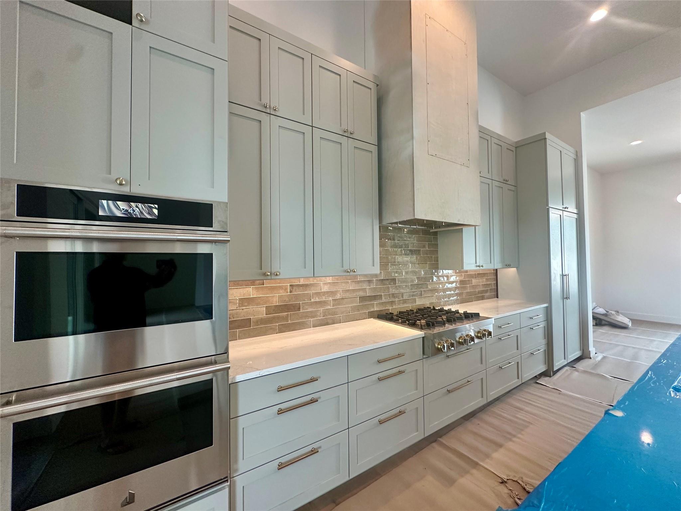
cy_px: 256
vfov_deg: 85.7
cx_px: 340
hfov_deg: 102.1
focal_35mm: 14
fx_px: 275
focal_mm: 2.22
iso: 200
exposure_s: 1/120
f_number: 2.2
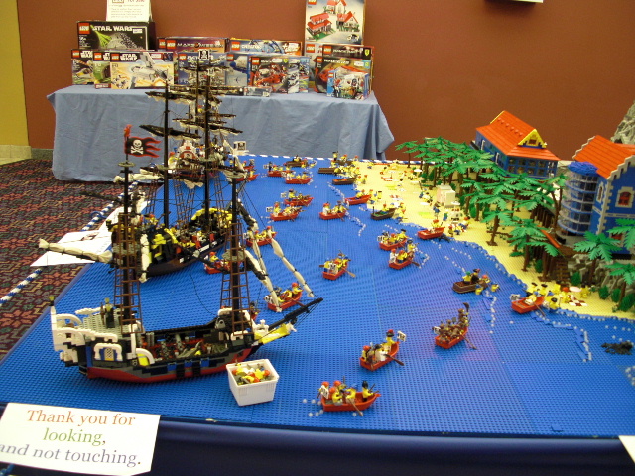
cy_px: 238
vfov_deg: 39.7
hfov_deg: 51.4
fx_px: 660
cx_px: 318
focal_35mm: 36
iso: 200
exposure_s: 1/6
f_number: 2.8
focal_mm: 6.3
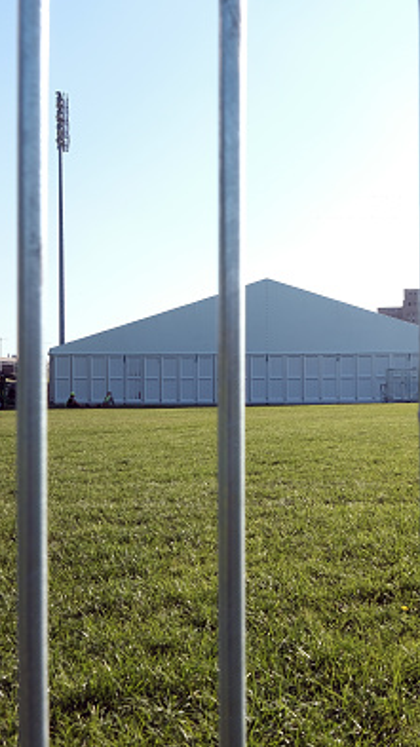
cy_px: 373
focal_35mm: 38
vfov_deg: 52.8
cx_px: 525
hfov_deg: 27.0
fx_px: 753
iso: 160
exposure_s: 1/180
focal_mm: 16
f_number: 6.4
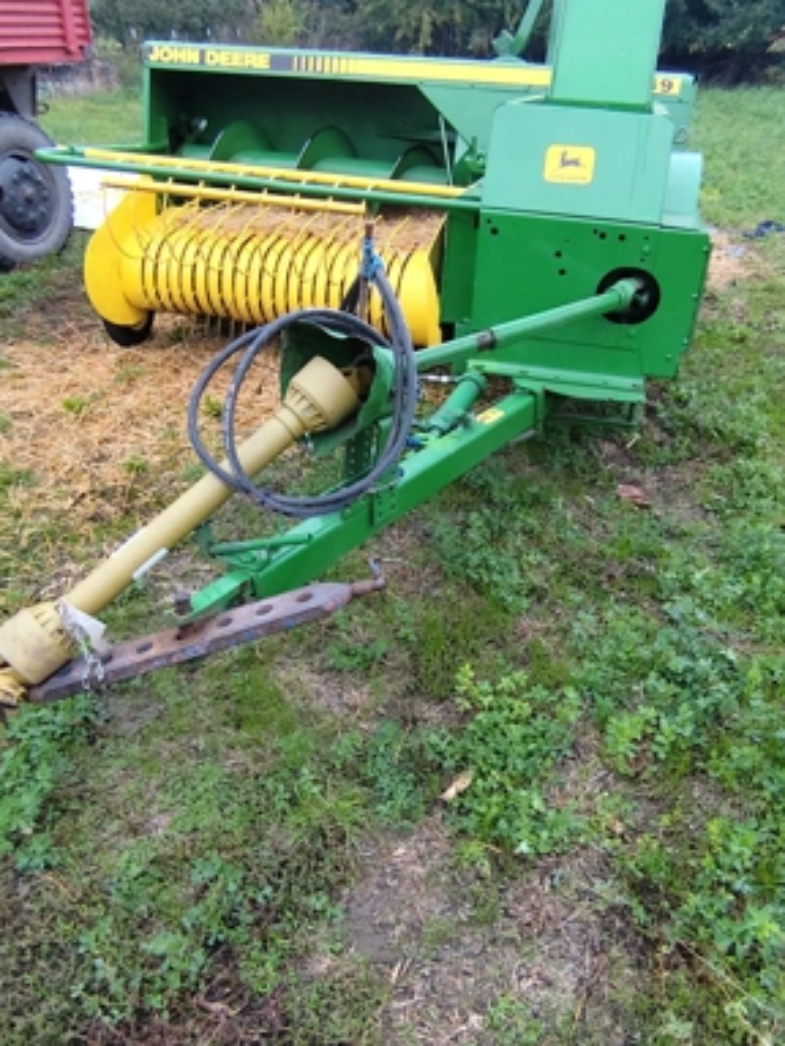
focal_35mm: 26
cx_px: 406
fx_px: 786
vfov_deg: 67.3
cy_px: 535
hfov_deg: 53.1
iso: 200
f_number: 2.2
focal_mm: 1.65
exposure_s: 1/50
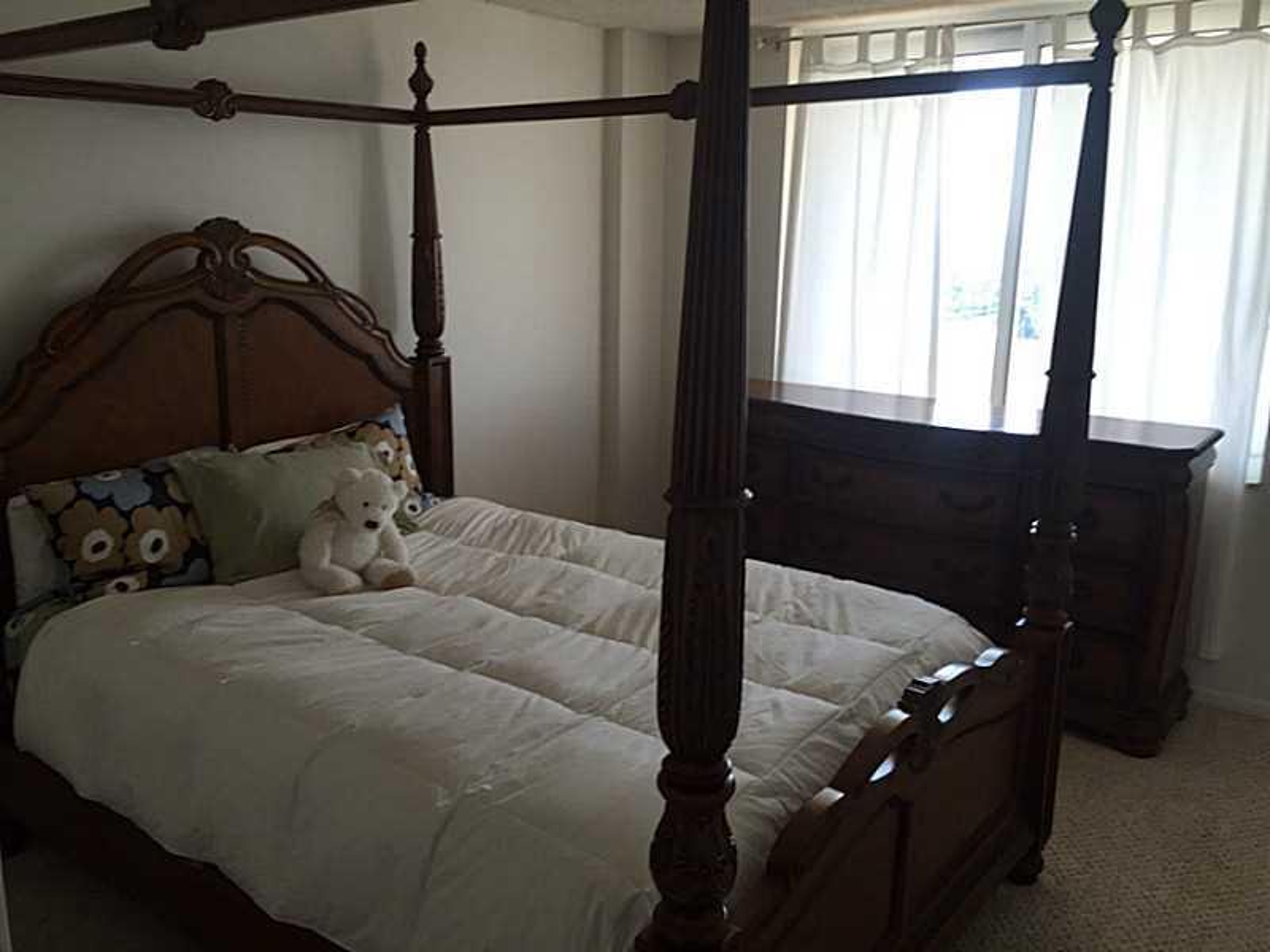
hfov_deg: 61.7
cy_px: 476
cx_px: 635
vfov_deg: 48.2
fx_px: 1064
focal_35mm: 29
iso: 32
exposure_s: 1/60
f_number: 2.2
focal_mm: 4.15
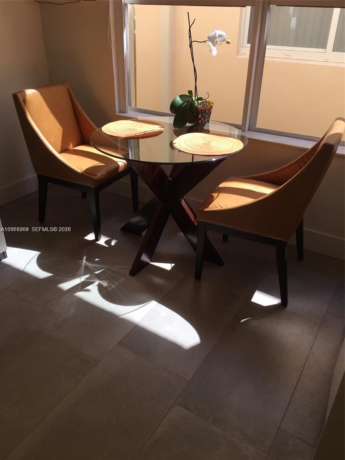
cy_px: 230
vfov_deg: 61.7
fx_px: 385
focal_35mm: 29
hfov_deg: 48.2
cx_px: 172
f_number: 2.2
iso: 25
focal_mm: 4.15
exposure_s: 1/519
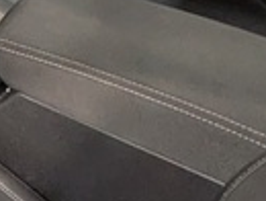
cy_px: -49
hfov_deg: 14.2
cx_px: -301
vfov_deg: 13.1
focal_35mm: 110
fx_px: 847
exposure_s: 1/33.3
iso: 57
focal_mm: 1.83
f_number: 2.2
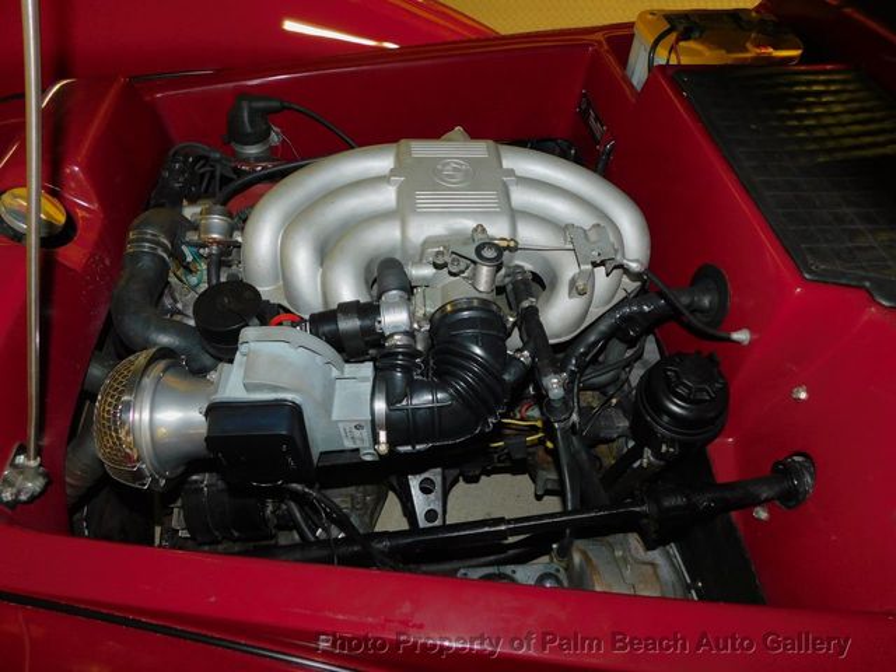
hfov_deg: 73.9
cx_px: 448
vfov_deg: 58.9
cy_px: 336
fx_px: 595
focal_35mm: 23
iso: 200
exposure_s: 1/30
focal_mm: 4
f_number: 3
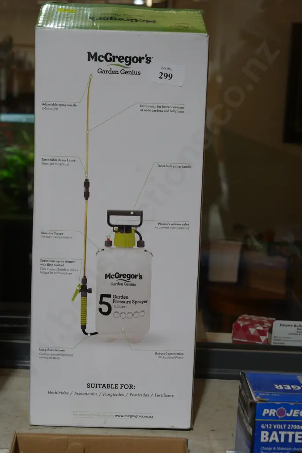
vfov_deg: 32.9
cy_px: 229
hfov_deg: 22.2
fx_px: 768
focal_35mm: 61
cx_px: 134
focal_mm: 29
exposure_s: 1/60
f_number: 5.4
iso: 640
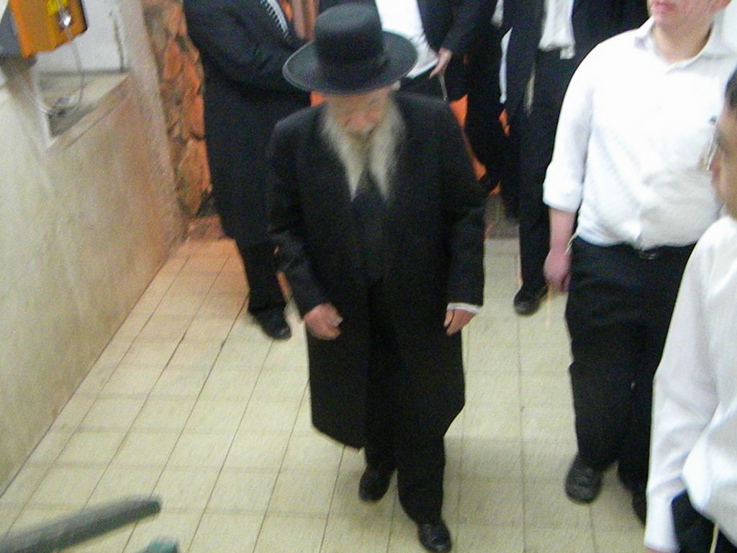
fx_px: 873
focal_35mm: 41
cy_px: 276
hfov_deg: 45.8
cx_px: 368
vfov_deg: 35.1
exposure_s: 1/53.2
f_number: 3.8
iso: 2877
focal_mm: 7.3
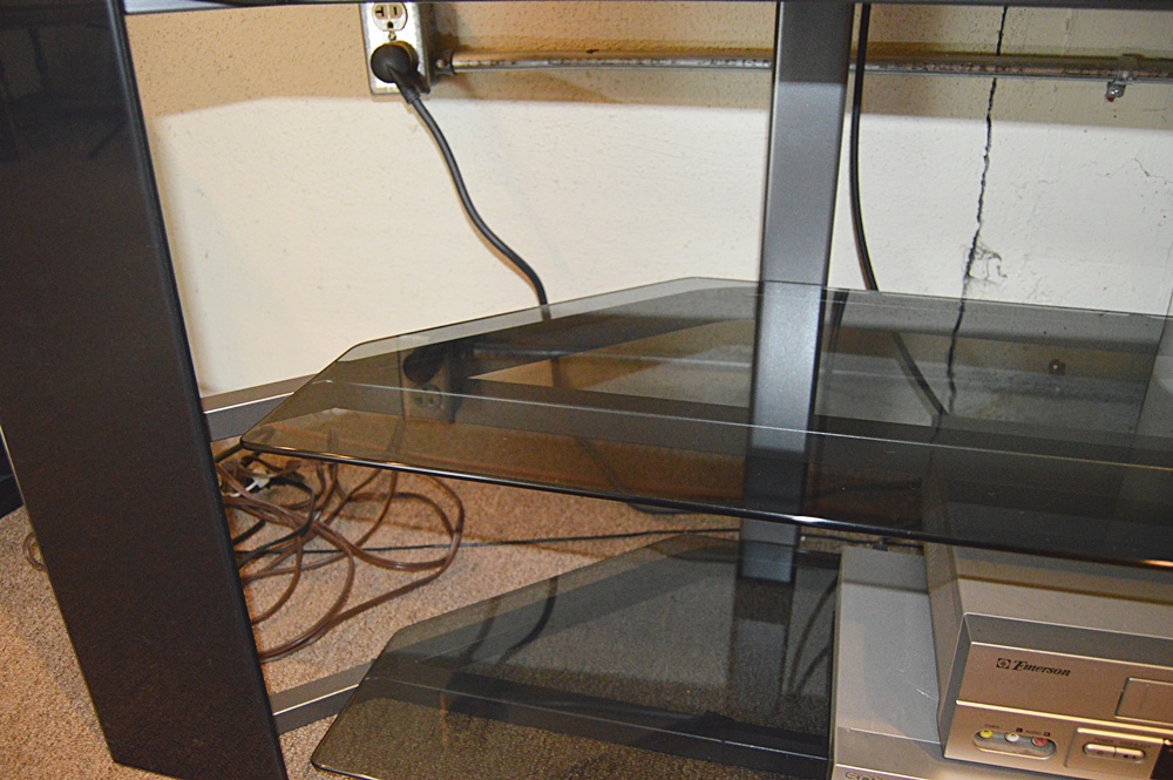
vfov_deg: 47.9
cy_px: 390
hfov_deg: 67.4
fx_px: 879
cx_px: 586
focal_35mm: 27
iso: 2500
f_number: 3.5
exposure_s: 1/60
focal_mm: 18
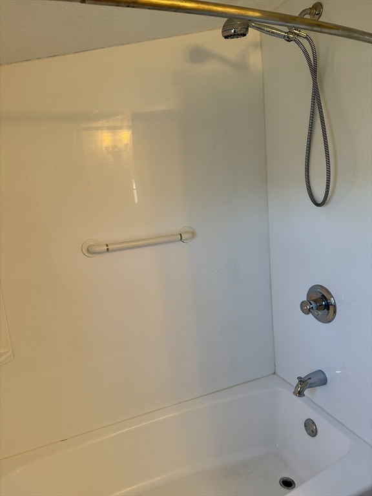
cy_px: 248
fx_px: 344
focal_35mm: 24
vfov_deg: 71.6
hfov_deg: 56.8
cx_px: 186
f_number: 1.78
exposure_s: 1/60
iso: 160
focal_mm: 6.76
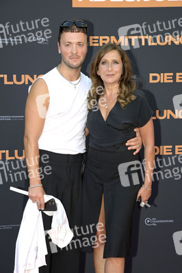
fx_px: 744
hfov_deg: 13.9
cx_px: 91
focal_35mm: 98
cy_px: 136
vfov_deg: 20.8
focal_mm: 98
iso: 640
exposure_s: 1/200
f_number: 8
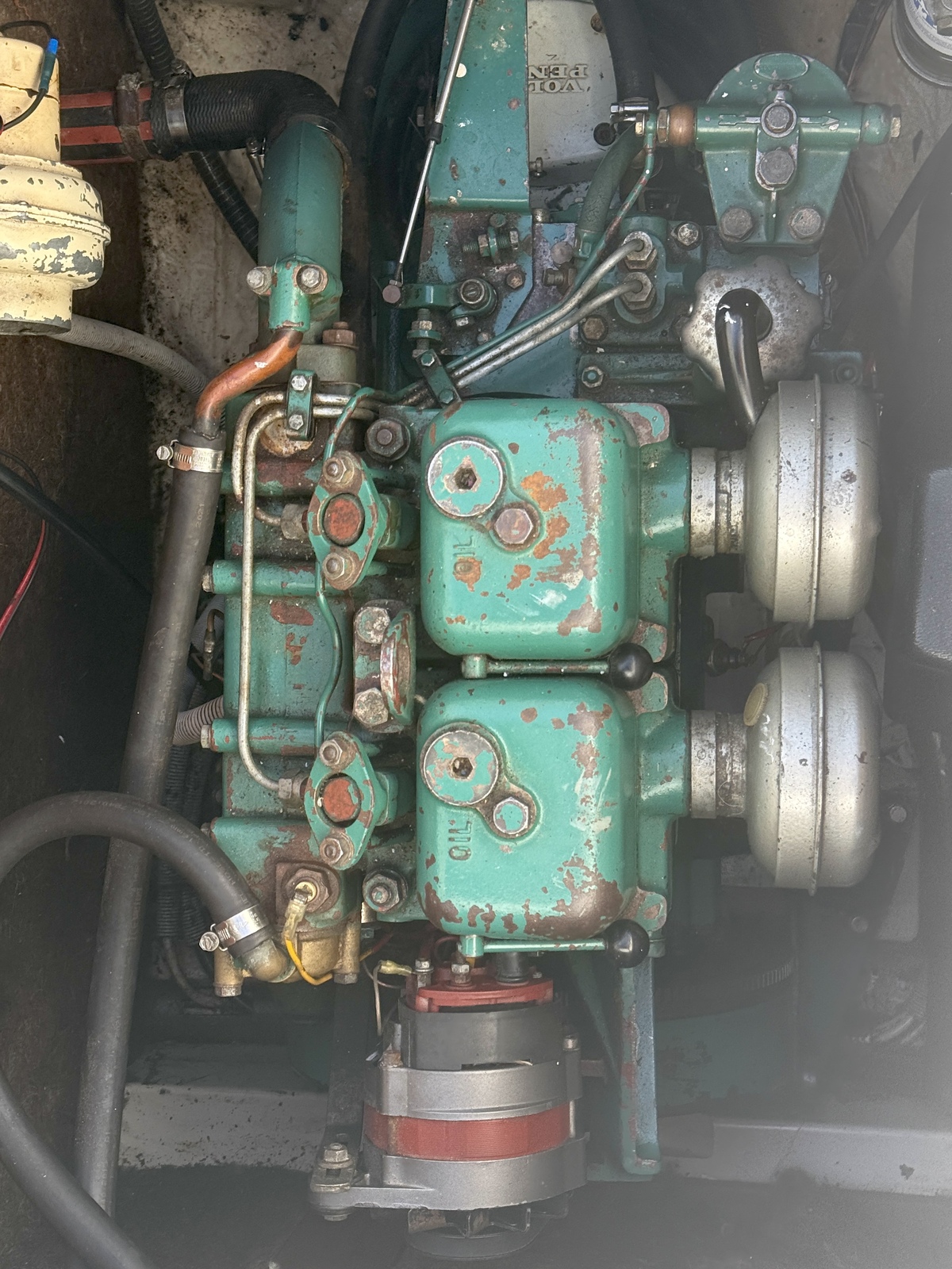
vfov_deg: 39.7
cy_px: 634
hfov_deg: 30.3
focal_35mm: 48
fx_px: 1760
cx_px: 476
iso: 80
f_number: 1.78
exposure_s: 1/425
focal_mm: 6.76
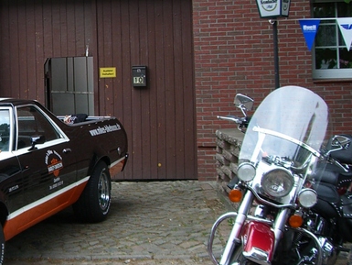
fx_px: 804
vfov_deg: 18.7
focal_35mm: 79
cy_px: 128
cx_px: 22
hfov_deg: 23.9
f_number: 2.7
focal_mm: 6.2
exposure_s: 1/160
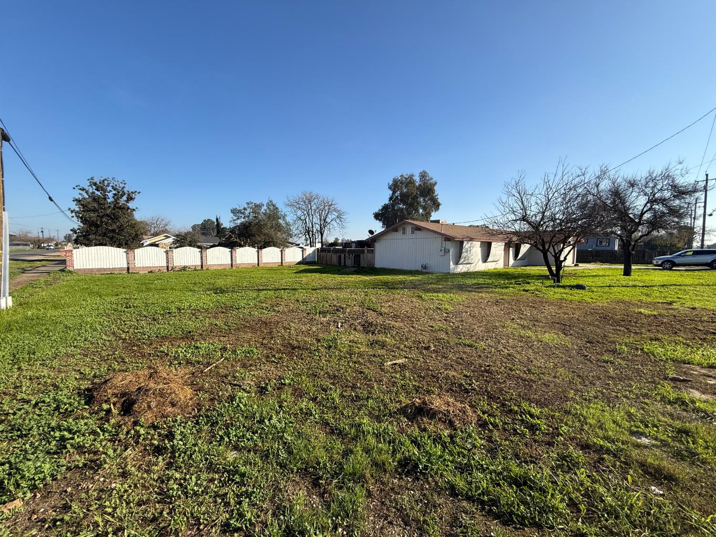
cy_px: 268
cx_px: 358
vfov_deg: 85.7
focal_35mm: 14
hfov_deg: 102.1
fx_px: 290
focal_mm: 2.22
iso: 50
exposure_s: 1/1745
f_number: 2.2
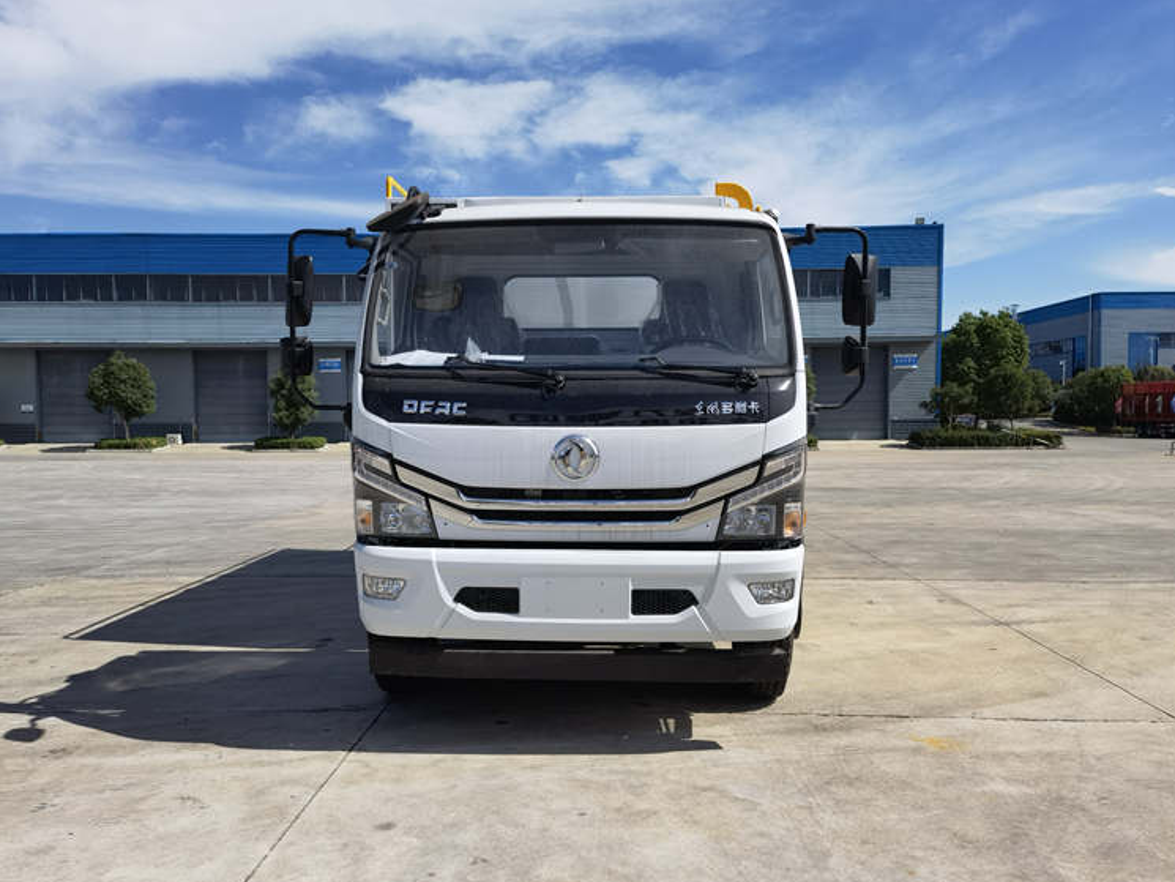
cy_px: 458
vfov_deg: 48.2
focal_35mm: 29
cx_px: 555
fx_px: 985
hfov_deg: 61.6
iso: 50
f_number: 1.9
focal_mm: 6.67
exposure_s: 1/5435
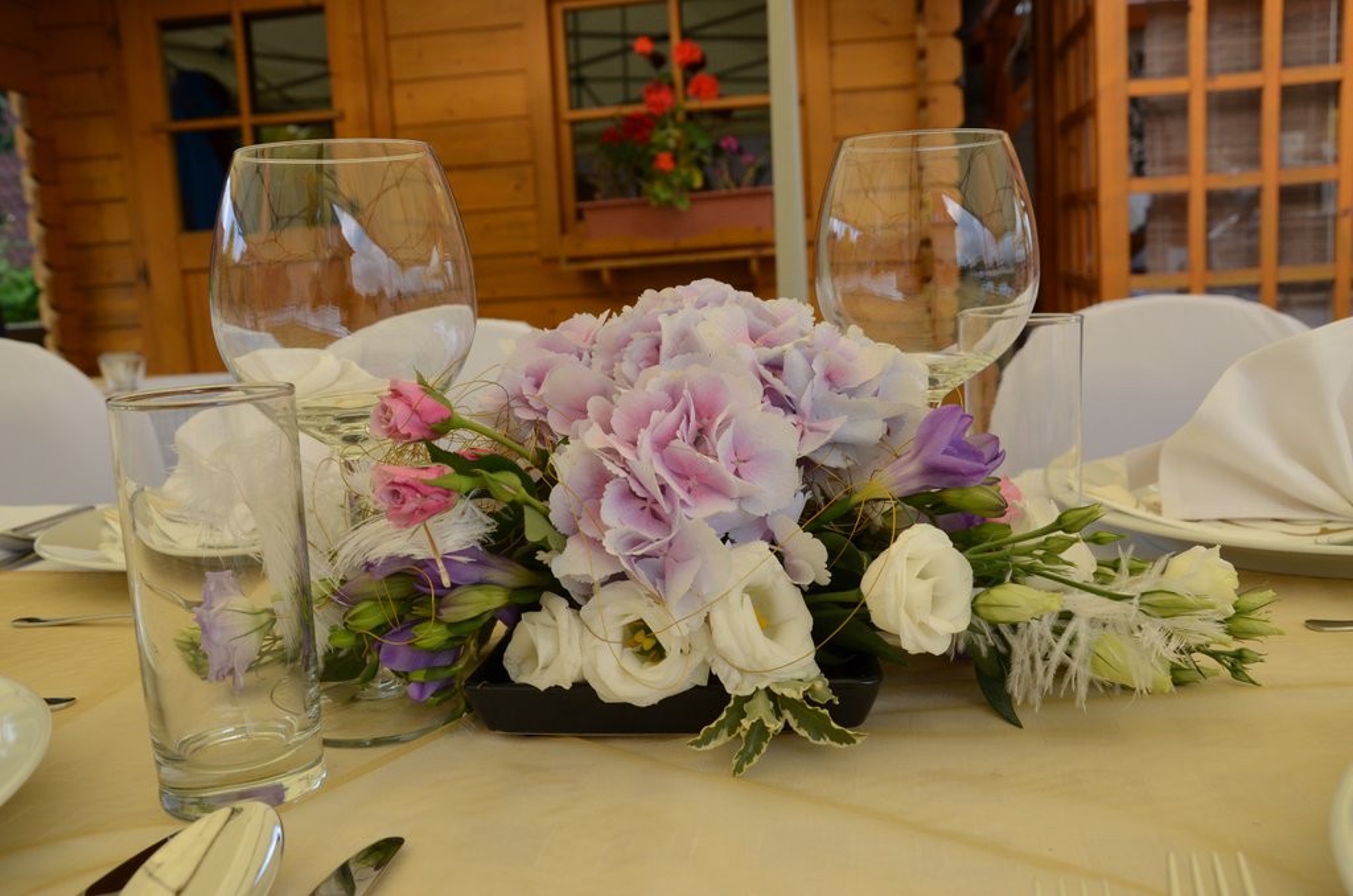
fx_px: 1238
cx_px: 676
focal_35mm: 33
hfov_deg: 57.3
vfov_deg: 39.8
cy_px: 448
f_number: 7.1
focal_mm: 22
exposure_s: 1/640
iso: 500
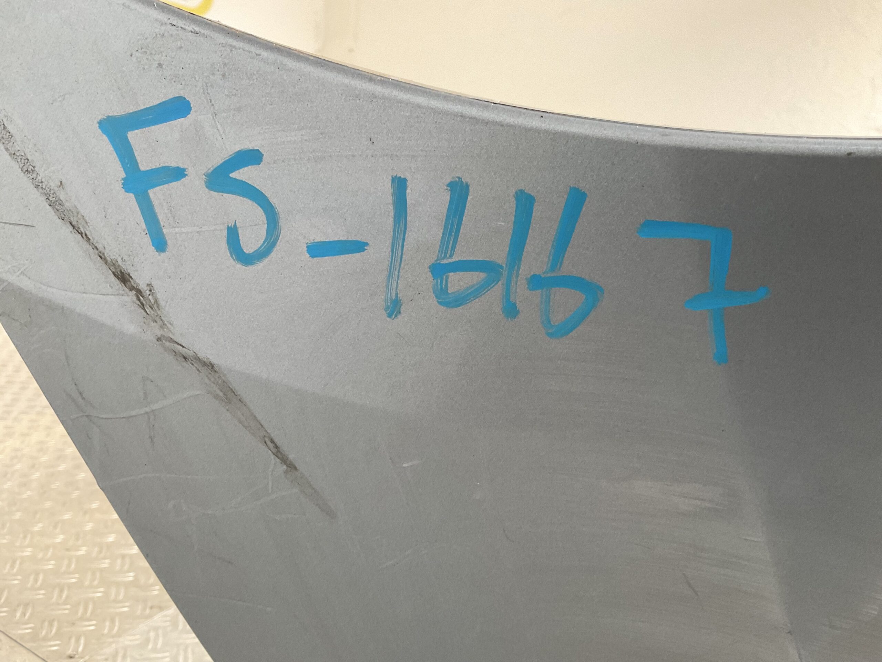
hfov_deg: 61.7
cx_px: 441
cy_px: 331
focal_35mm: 29
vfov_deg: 48.2
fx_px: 739
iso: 80
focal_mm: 3
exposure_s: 1/60
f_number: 1.8
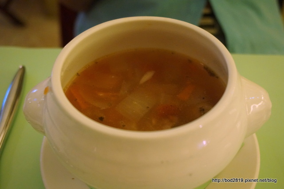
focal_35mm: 46
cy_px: 94
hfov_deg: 42.4
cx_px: 142
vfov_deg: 28.9
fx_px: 366
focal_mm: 31
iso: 3200
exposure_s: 1/6
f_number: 5
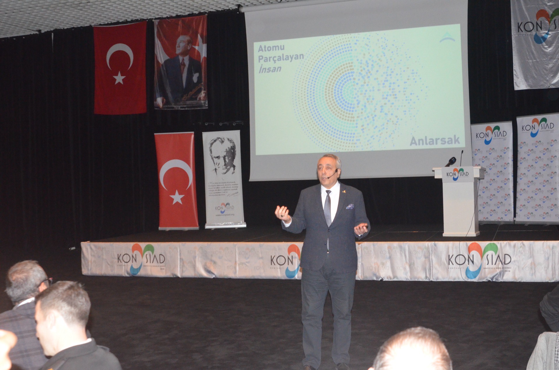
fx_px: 744
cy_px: 185
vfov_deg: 27.9
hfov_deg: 41.2
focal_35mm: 48
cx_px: 280
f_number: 7.1
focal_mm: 32
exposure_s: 1/60
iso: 3200
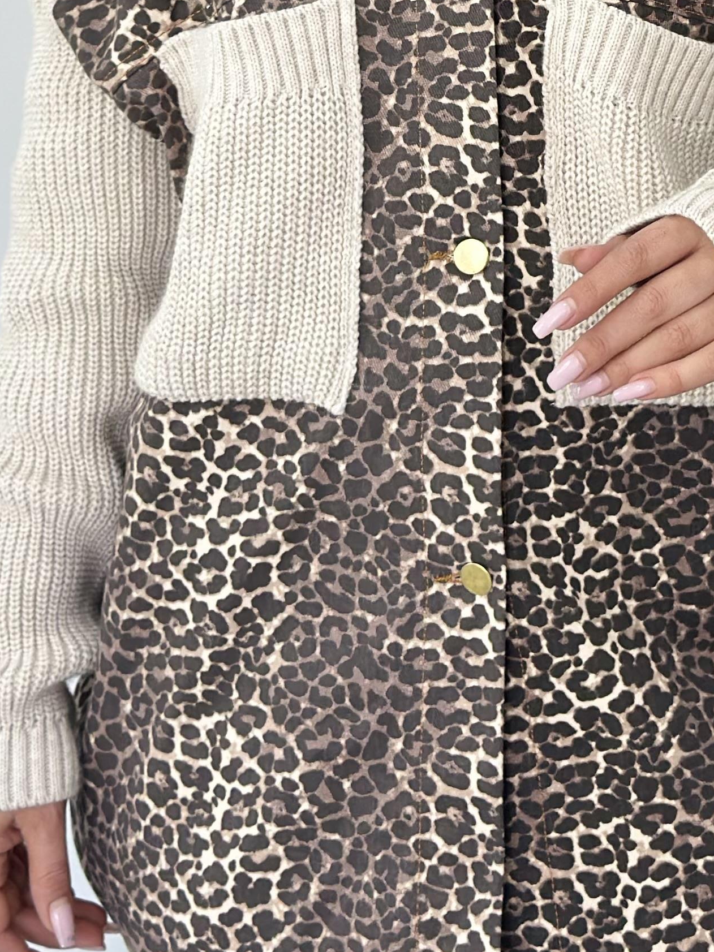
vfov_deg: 16.8
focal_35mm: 115
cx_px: 560
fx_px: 3163
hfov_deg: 12.8
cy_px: 34
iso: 125
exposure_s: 1/101
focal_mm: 6.86
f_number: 1.78
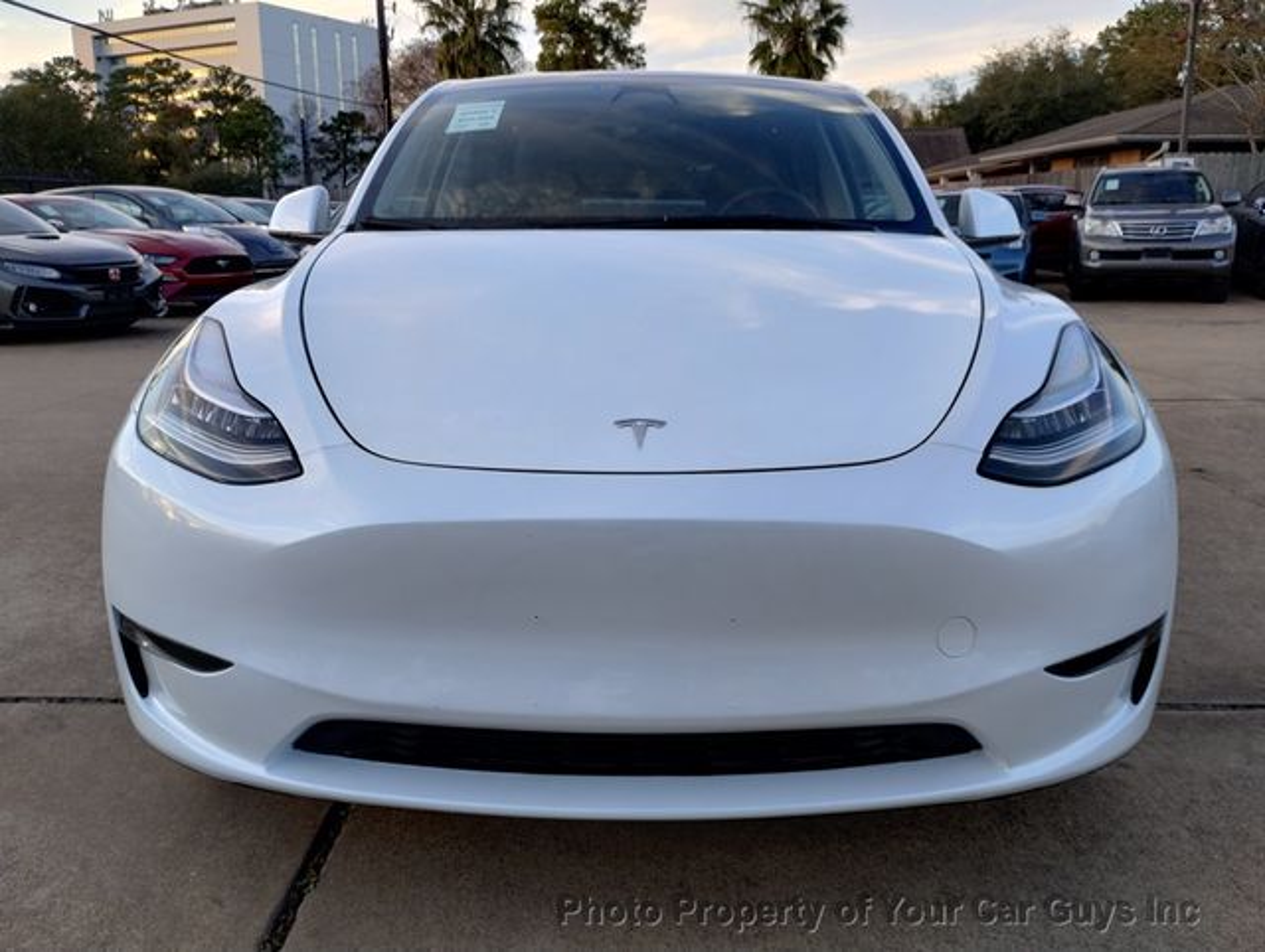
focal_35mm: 28
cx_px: 632
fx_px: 1025
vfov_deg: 49.9
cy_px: 476
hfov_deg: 63.4
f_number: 1.8
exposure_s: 1/120
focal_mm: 4.27
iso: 160
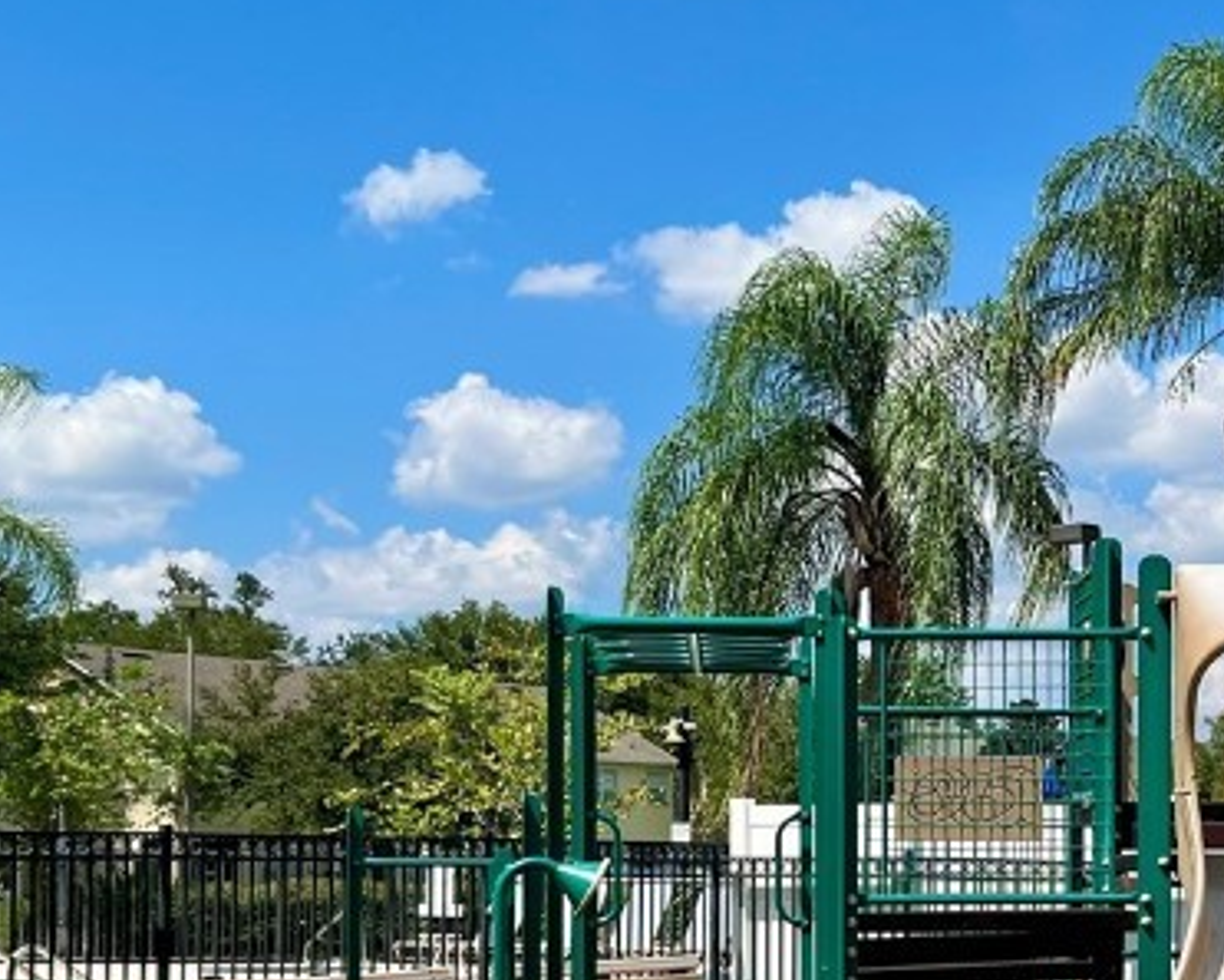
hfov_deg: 27.0
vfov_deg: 21.6
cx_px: 818
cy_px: 802
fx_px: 2536
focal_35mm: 70
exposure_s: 1/5076
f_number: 1.5
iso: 50
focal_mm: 5.7
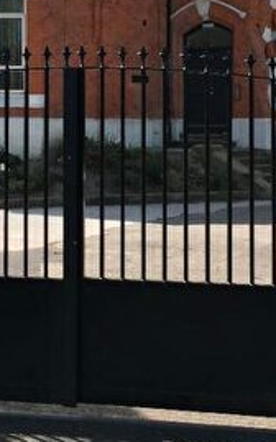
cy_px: 94
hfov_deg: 16.2
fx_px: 963
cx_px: 80
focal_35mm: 80
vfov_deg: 25.4
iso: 25
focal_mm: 4.15
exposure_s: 1/610
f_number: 2.2
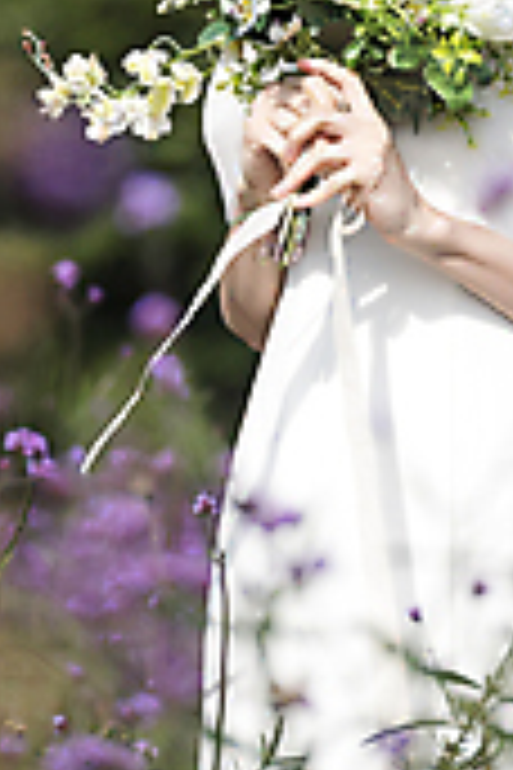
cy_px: -122
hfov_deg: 2.9
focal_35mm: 467
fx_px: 9981
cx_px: 362
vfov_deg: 4.4
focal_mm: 200
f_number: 4.5
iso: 400
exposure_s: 1/2000
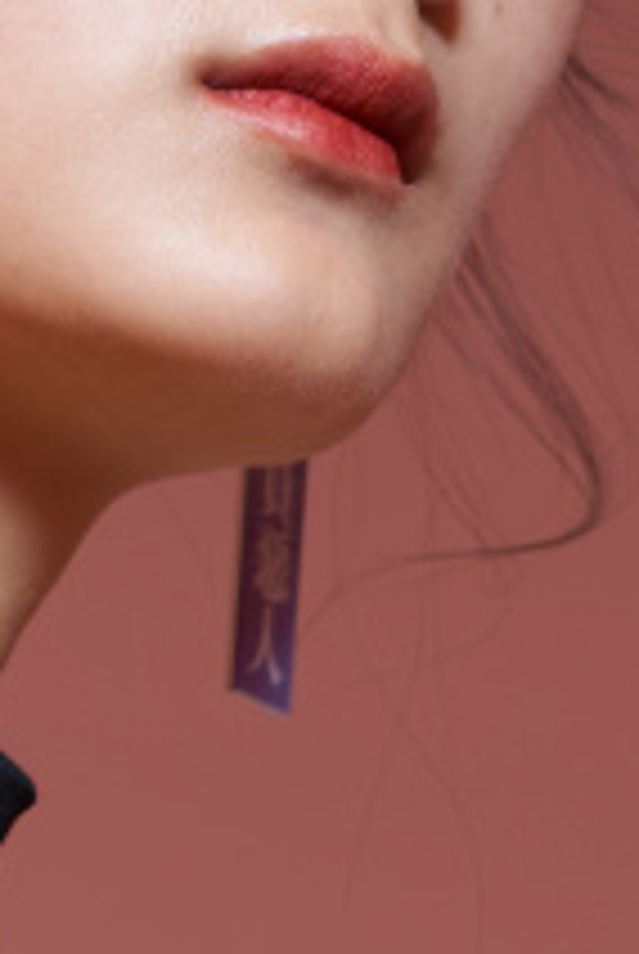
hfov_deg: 4.5
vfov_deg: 6.6
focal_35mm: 305
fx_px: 8094
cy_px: 1584
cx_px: -54
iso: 200
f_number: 6.3
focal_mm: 54
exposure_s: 1/30
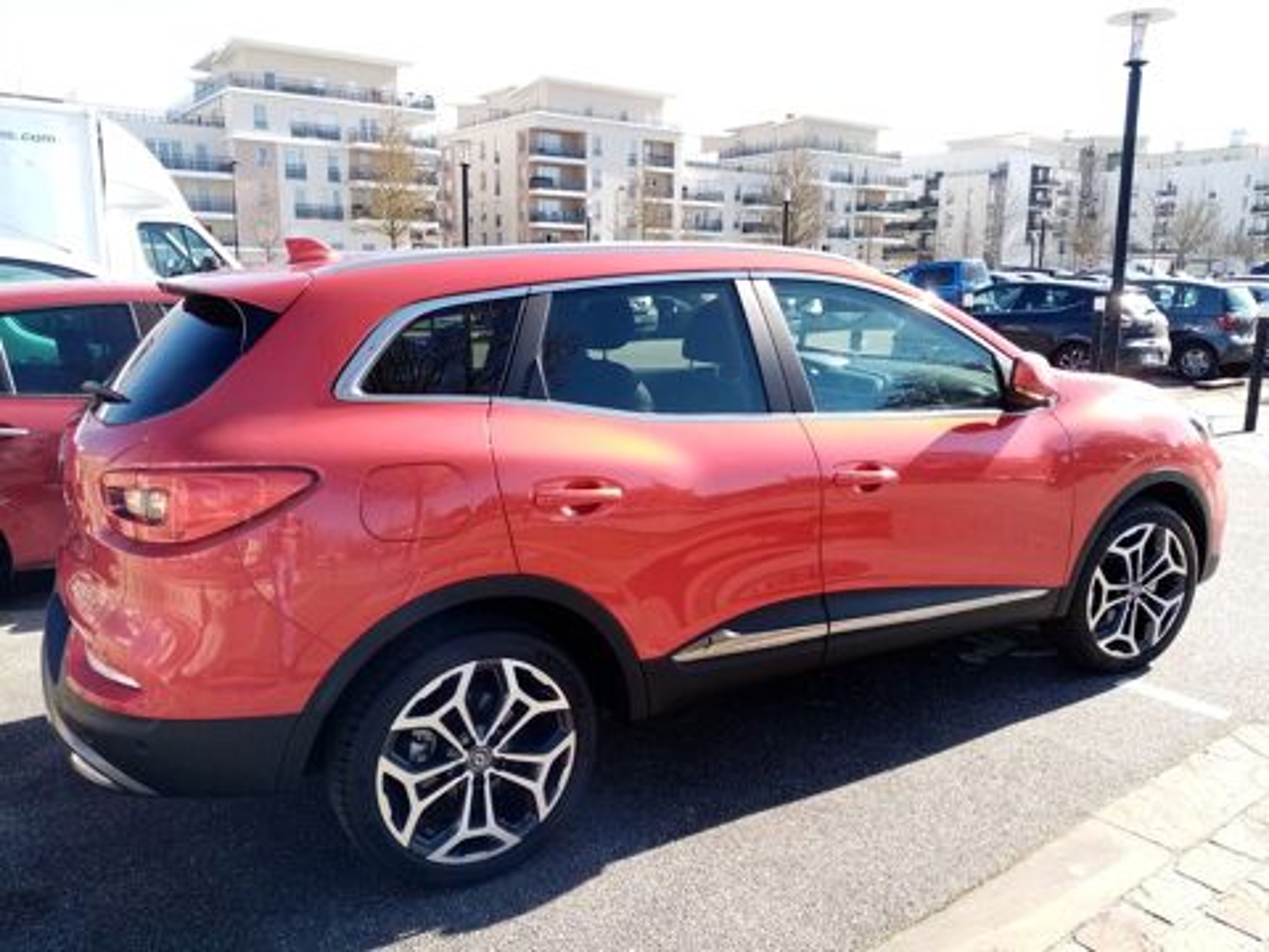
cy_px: 476
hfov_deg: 67.3
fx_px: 953
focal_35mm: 26
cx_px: 634
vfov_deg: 53.1
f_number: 1.8
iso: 102
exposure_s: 1/375
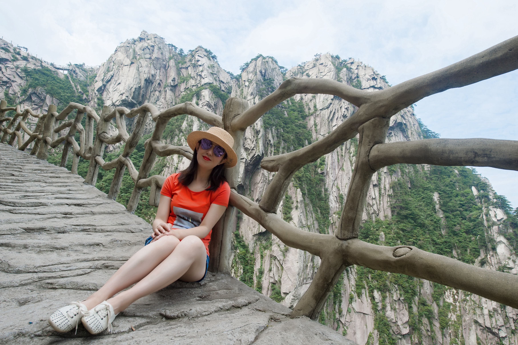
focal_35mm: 24
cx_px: 259
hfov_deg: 73.8
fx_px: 345
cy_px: 172
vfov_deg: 53.1
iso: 100
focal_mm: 24
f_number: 11
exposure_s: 1/125
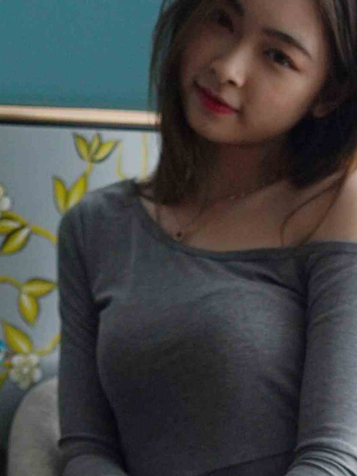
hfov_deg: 8.1
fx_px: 2515
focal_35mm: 183
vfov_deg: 10.5
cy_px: 684
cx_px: 312
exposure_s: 1/2000
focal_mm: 50
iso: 1000
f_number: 2
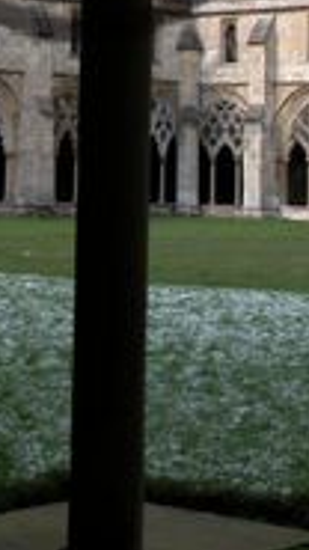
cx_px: 80
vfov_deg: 16.4
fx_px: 1807
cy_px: -152
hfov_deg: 9.8
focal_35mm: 124
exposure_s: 1/213
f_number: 5
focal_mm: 8.9
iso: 100
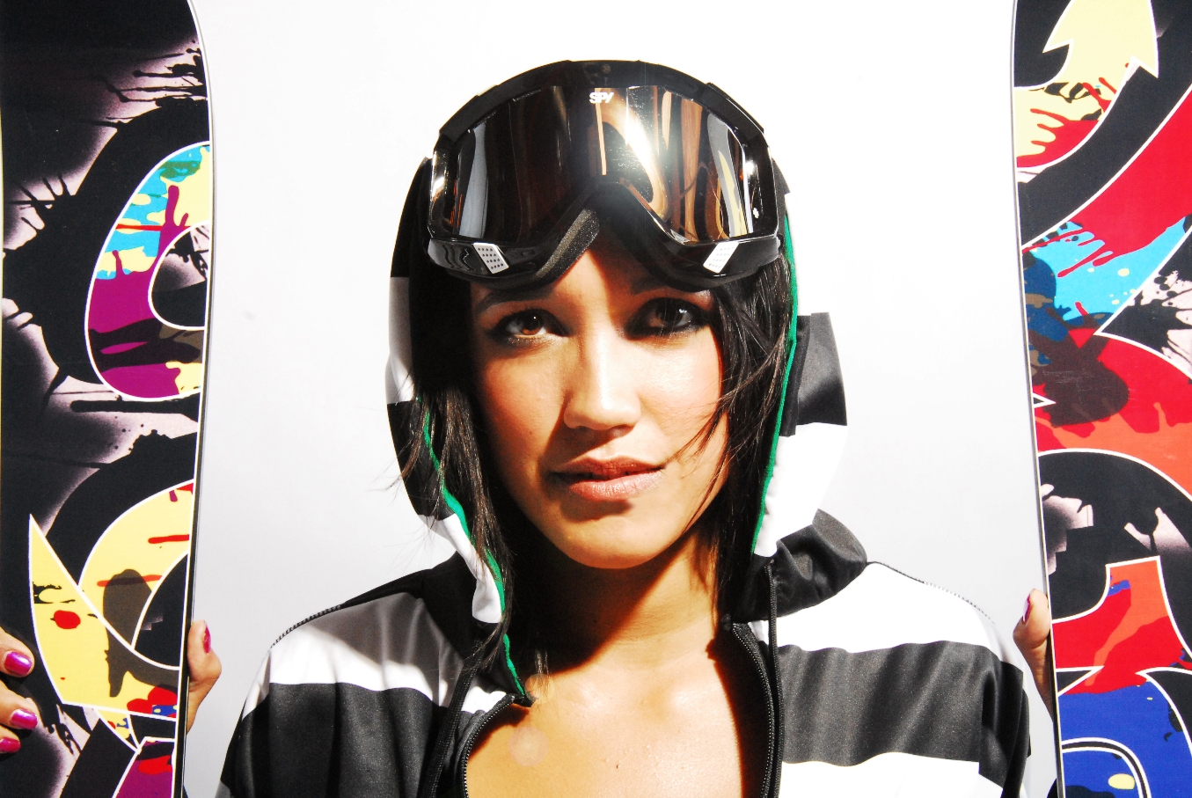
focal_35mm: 57
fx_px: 1890
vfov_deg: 23.8
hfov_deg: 35.0
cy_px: 399
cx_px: 596
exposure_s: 1/250
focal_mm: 38
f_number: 16
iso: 1600
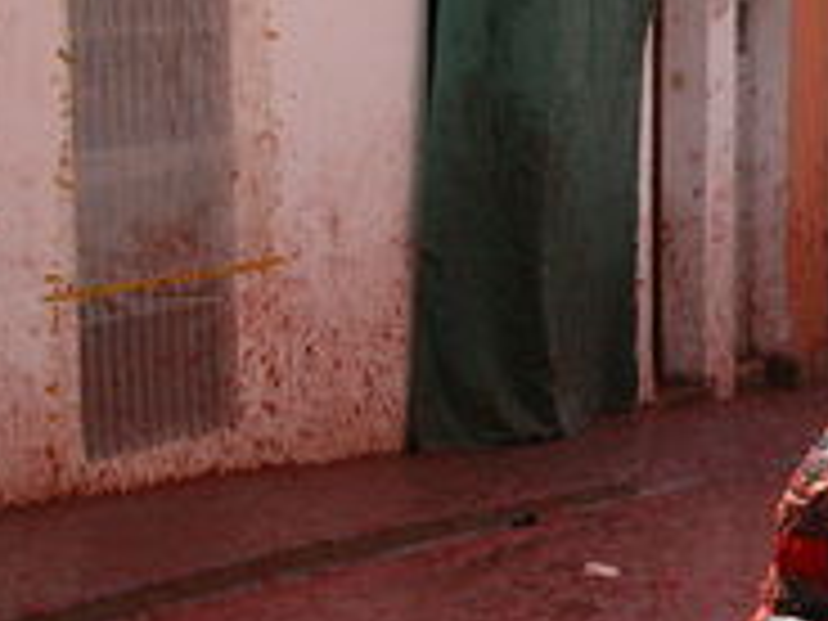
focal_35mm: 135
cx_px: 729
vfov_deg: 10.9
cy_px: 594
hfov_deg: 14.5
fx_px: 3229
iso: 100
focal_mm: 15.7
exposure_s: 1/272
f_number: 5.1
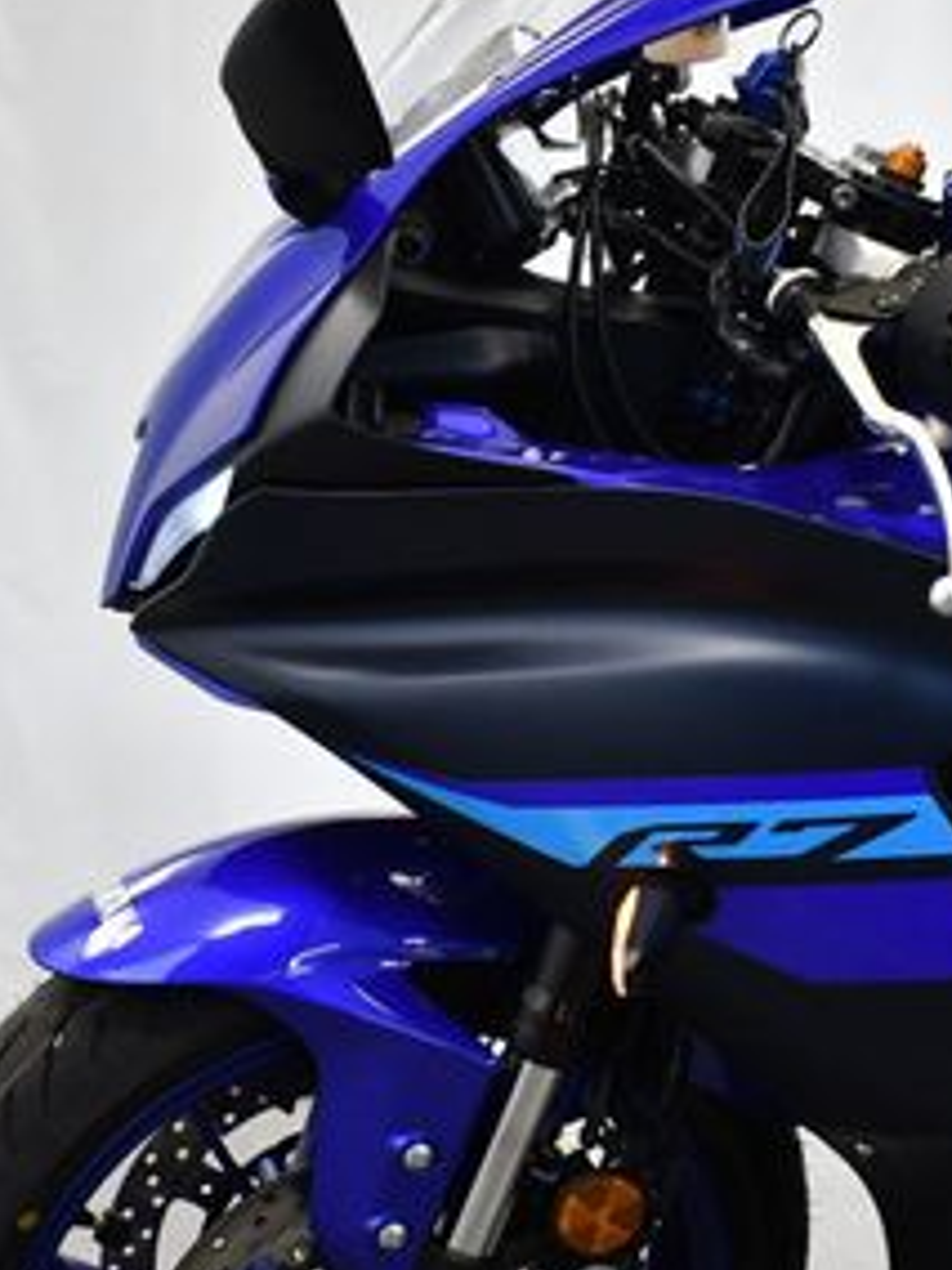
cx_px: 518
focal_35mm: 78
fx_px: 2860
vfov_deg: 24.9
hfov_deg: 18.9
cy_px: 823
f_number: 3.5
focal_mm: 18
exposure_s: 1/160
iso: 800
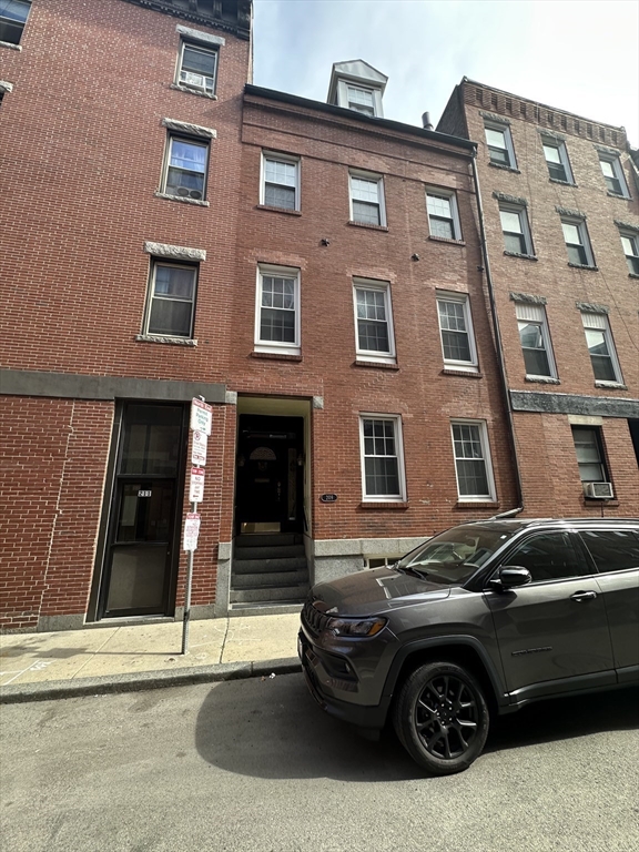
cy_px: 426
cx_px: 320
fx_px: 345
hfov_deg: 85.7
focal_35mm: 14
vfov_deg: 102.1
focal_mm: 2.22
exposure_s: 1/219
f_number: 2.2
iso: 40
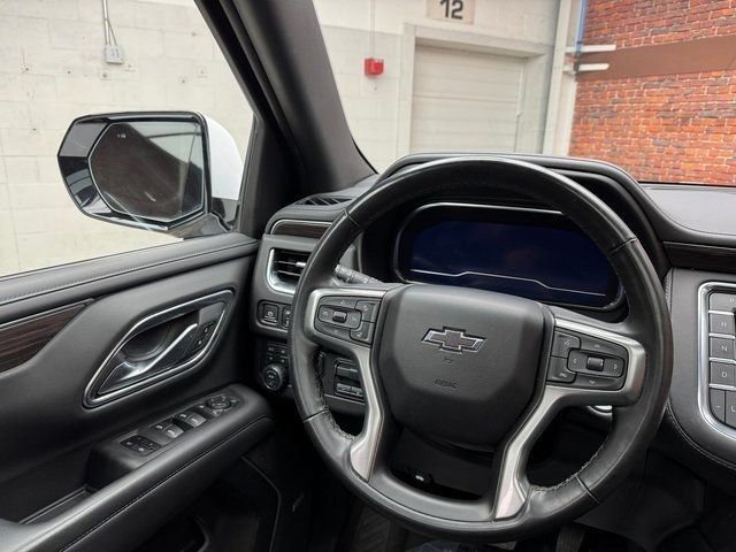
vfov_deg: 56.8
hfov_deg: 71.6
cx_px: 368
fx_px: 510
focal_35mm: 24
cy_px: 276
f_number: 1.78
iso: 200
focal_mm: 6.76
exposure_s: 1/60
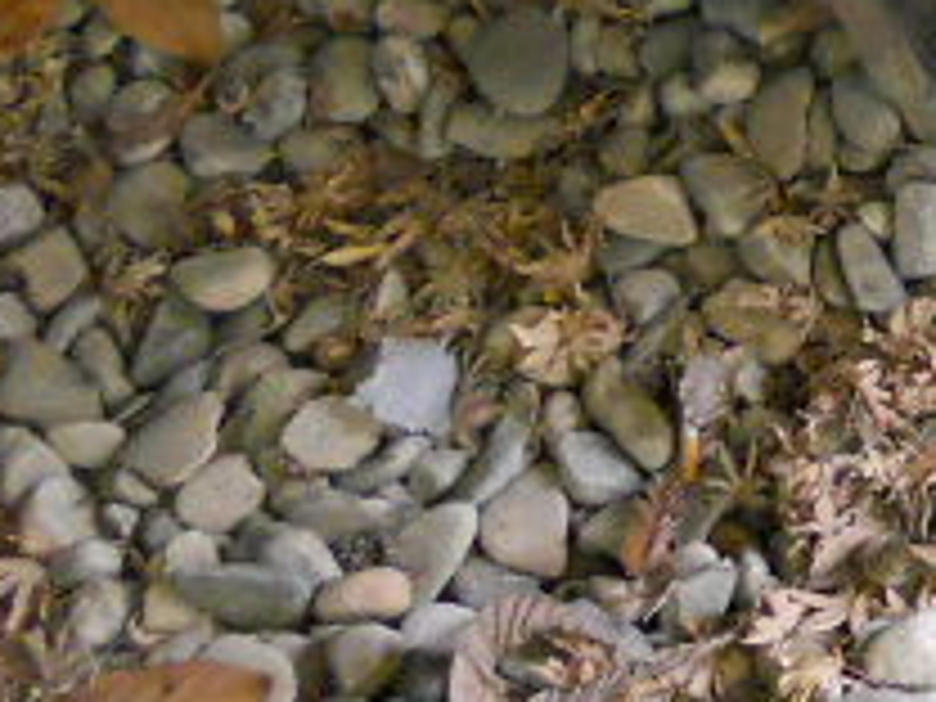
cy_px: -508
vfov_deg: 10.6
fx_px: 3596
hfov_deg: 12.3
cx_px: 2128
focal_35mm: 133
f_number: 3.2
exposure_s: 1/50
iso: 400
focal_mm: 4.9
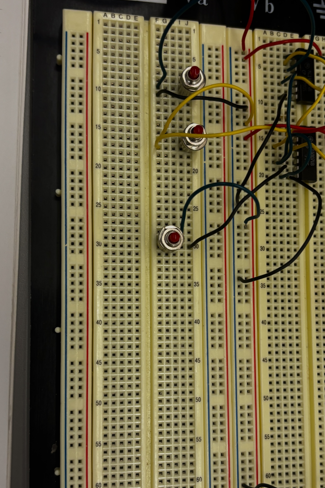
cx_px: 229
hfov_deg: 35.4
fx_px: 501
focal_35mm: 37
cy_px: 226
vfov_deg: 51.8
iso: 100
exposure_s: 1/115
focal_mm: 5.96
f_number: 1.6
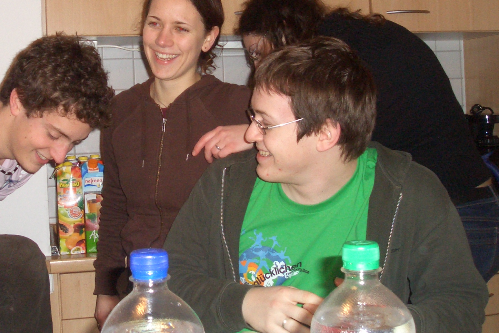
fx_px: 735
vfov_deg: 25.4
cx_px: 188
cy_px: 125
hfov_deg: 37.3
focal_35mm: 53
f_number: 4
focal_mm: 4.8
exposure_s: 1/40
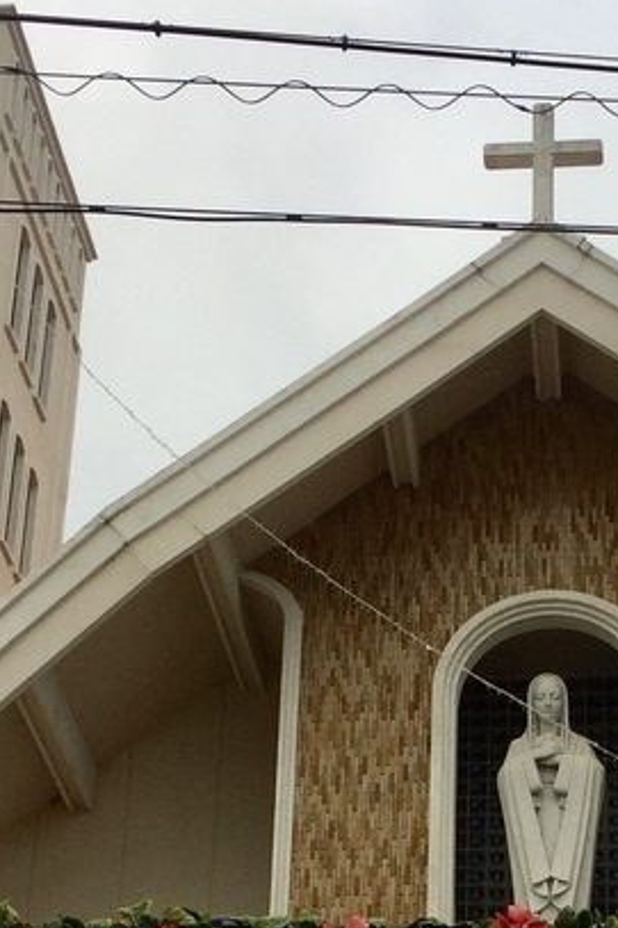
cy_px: 978
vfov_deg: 21.8
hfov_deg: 15.2
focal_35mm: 89
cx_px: 509
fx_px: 2294
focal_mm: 4.15
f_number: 2.2
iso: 32
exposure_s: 1/354
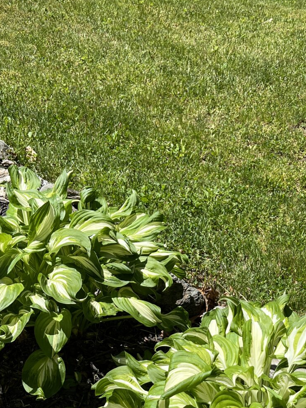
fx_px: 636
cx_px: 169
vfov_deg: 33.1
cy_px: 391
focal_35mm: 54
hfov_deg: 27.0
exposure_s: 1/3460
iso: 50
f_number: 1.5
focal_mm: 5.7
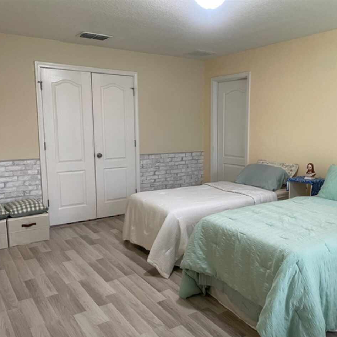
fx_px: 341
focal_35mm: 31
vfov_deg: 52.5
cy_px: 170
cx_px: 200
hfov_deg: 52.2
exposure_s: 1/60
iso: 100
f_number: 1.6
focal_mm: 4.2
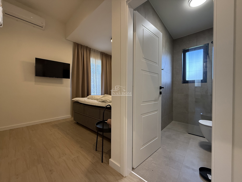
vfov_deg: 85.7
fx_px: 98
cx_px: 121
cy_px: 91
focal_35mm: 14
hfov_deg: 102.1
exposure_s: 1/100
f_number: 2.2
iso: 250
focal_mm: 2.22
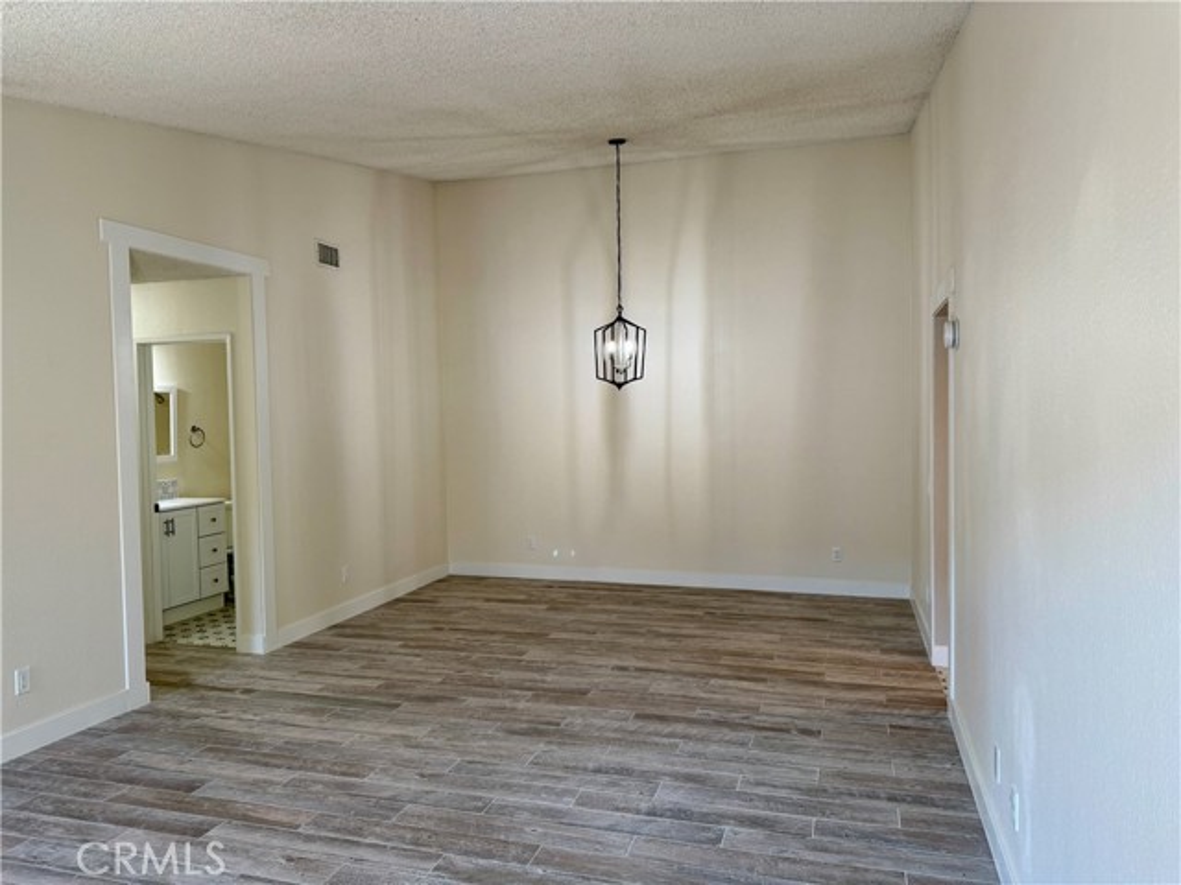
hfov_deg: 71.6
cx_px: 590
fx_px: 819
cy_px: 442
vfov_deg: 56.8
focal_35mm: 24
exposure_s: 1/120
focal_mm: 6.76
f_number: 1.78
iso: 125
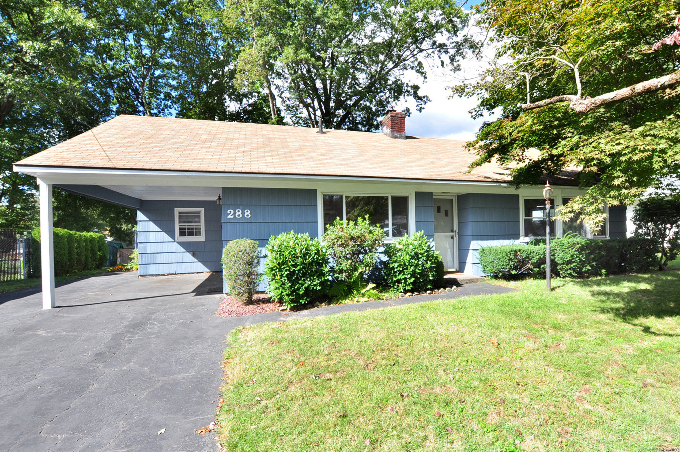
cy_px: 226
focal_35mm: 15
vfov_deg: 77.2
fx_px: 283
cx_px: 340
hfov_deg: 100.5
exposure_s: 1/200
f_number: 8
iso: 320
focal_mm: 10
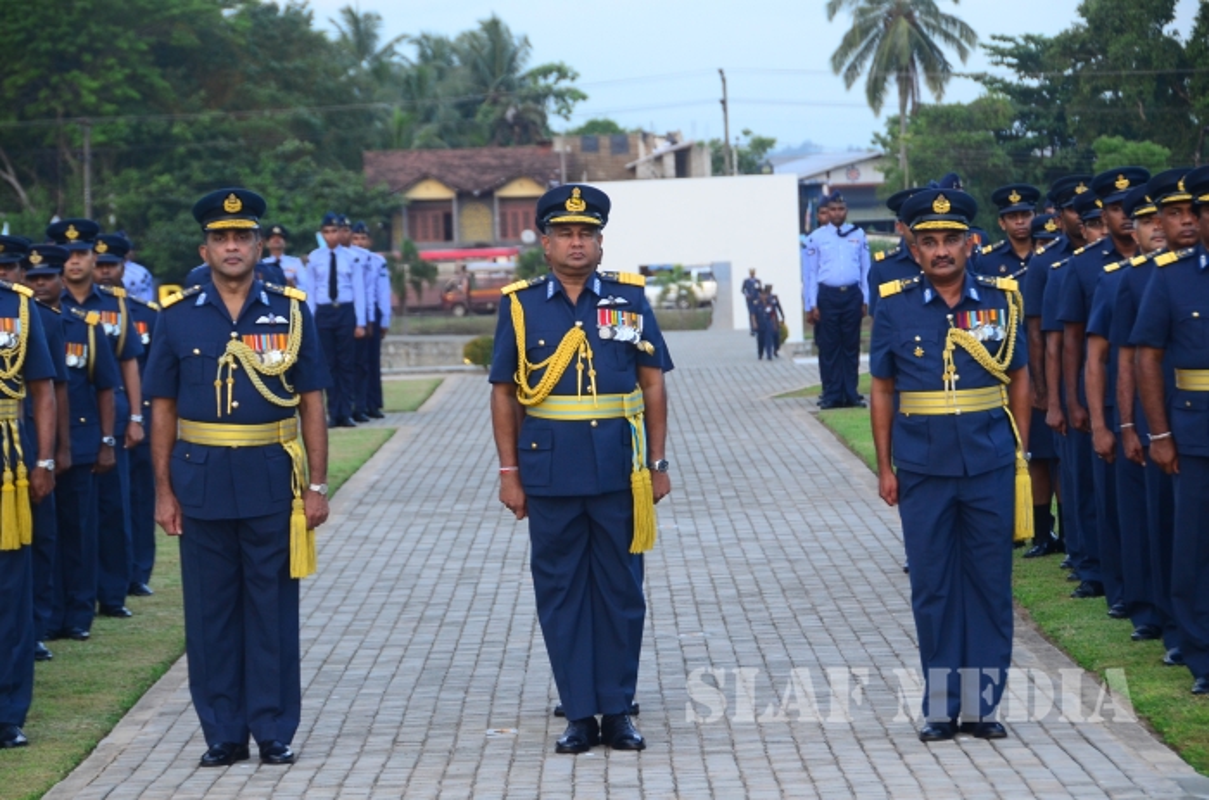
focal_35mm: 158
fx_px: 5276
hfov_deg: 13.1
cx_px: 604
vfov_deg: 8.7
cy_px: 400
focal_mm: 105
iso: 400
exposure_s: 1/80
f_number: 6.3
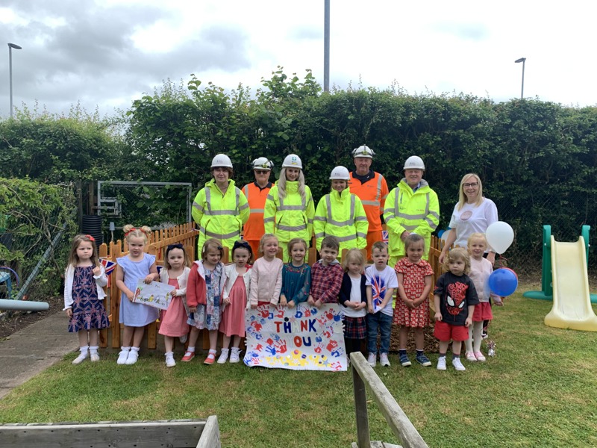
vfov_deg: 53.1
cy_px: 224
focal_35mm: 26
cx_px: 298
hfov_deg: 67.3
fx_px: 448
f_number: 1.8
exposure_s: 1/142
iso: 25
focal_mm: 4.25
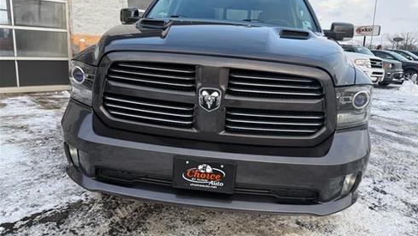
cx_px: 215
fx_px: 299
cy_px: 112
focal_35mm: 27
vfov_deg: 42.9
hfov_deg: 69.8
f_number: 1.78
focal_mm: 6.76
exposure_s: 1/414
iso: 100
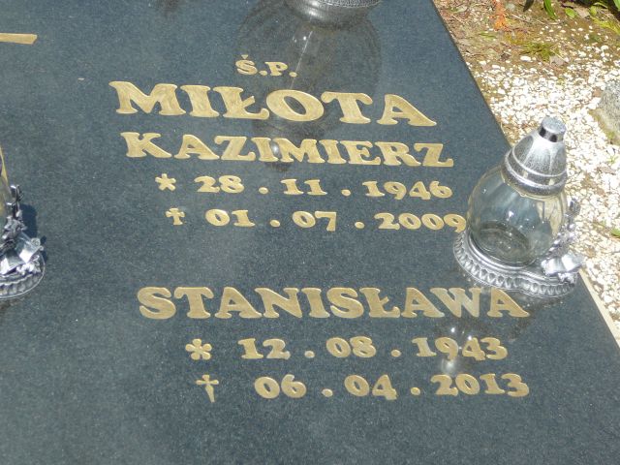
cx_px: 310
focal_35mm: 87
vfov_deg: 17.0
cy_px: 232
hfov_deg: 22.5
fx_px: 1558
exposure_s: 1/500
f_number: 3.8
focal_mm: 13
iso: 80
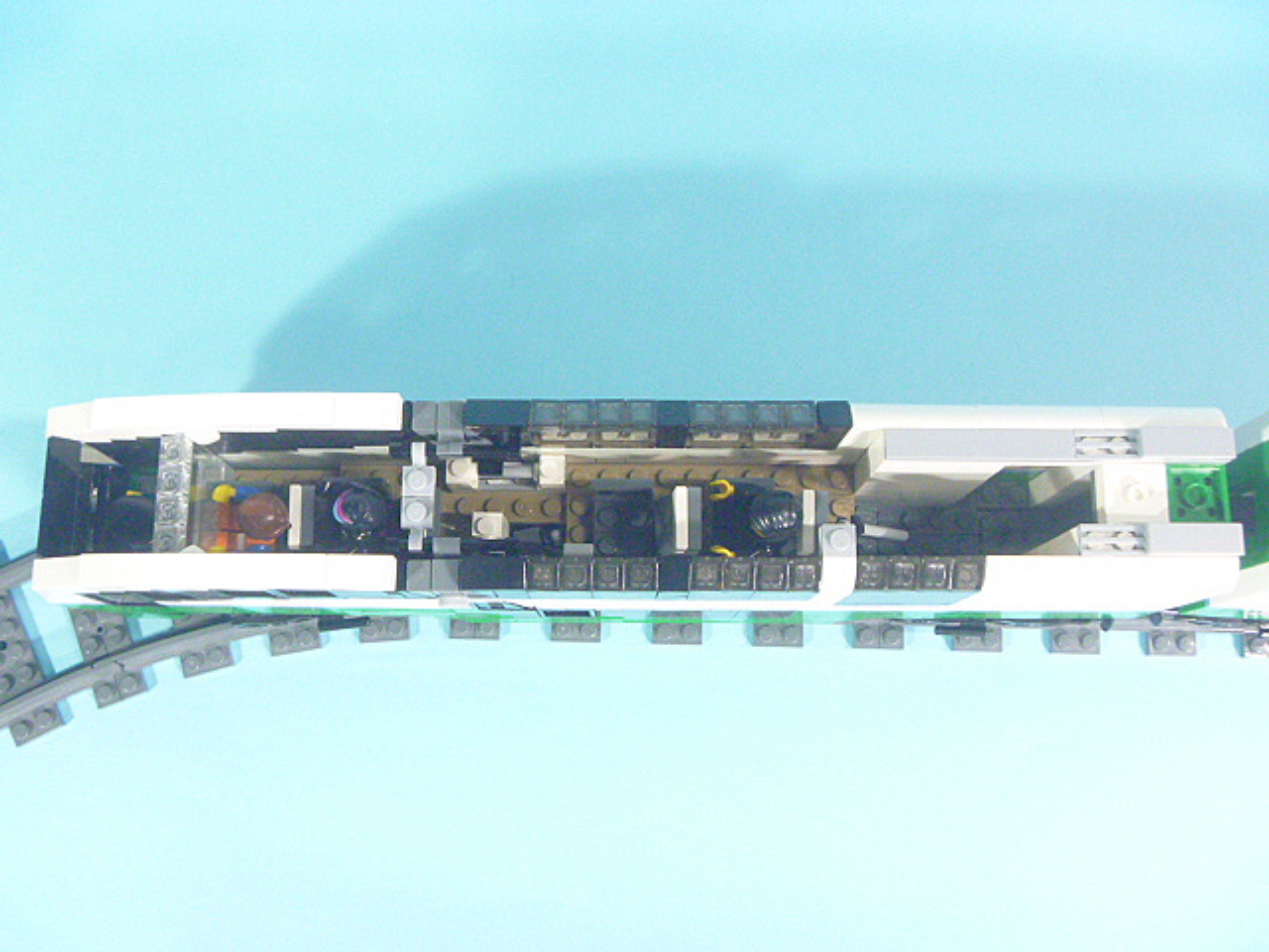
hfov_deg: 52.6
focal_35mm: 35
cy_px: 476
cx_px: 634
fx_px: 1283
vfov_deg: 40.7
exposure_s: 1/20
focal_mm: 6.3
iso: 800
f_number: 3.5
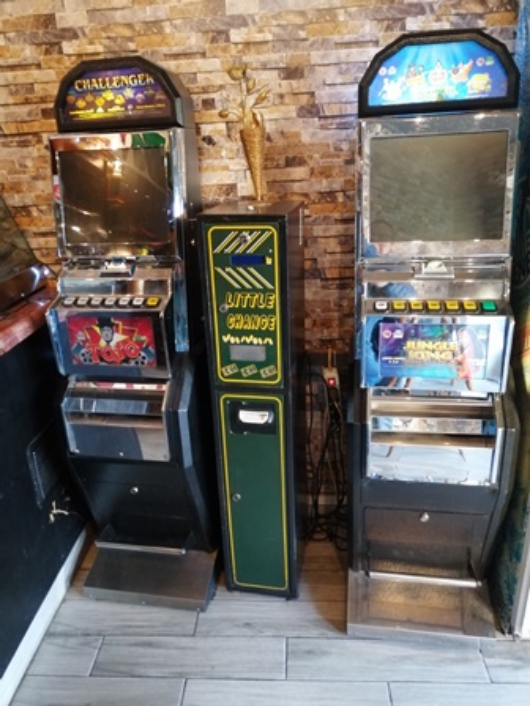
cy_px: 353
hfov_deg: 51.4
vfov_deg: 65.3
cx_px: 265
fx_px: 551
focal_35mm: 27
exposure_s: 1/20
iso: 400
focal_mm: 3.95
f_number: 1.8
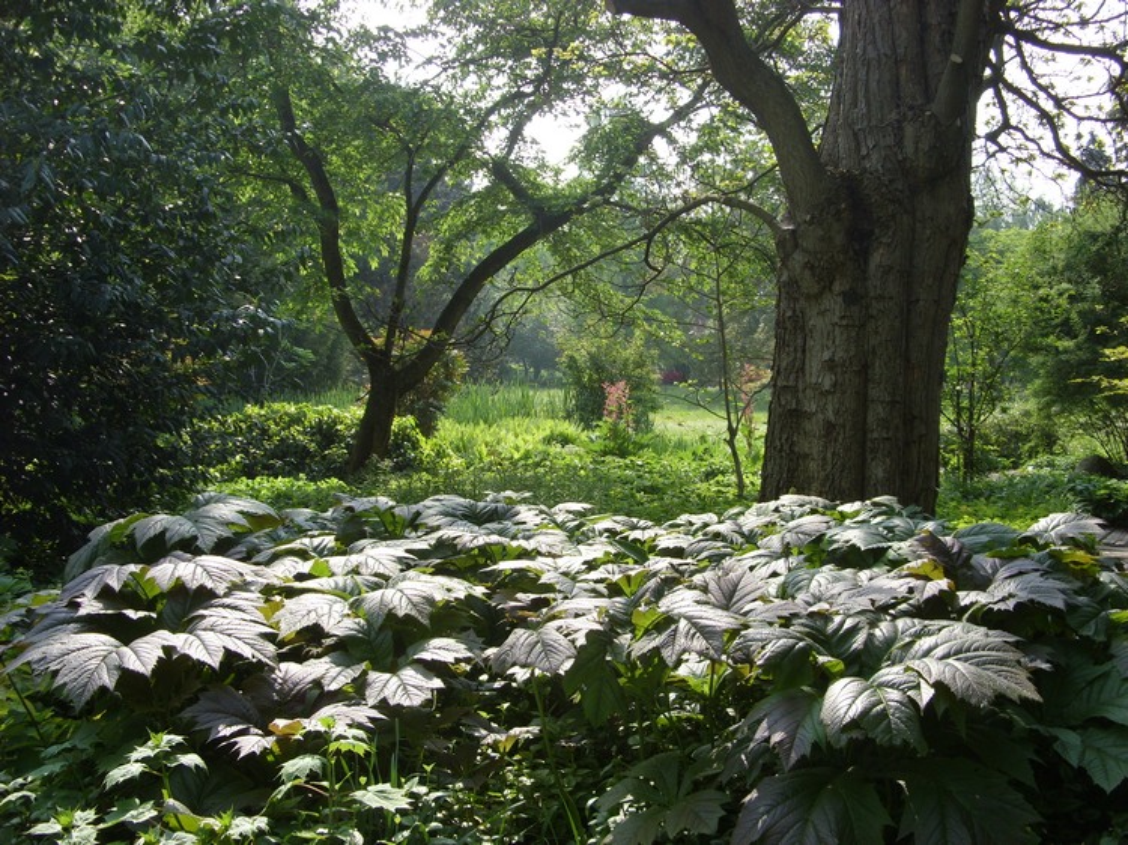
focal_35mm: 38
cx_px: 564
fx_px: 1238
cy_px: 422
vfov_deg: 37.7
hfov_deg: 49.0
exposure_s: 1/384
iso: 50
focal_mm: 6.3
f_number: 2.8
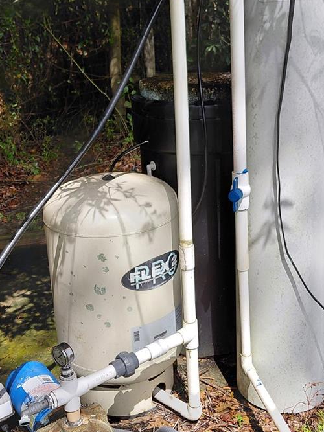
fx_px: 562
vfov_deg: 42.1
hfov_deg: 32.2
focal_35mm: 45
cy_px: 207
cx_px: 172
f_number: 1.8
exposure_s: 1/1352
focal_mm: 4.69
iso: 50
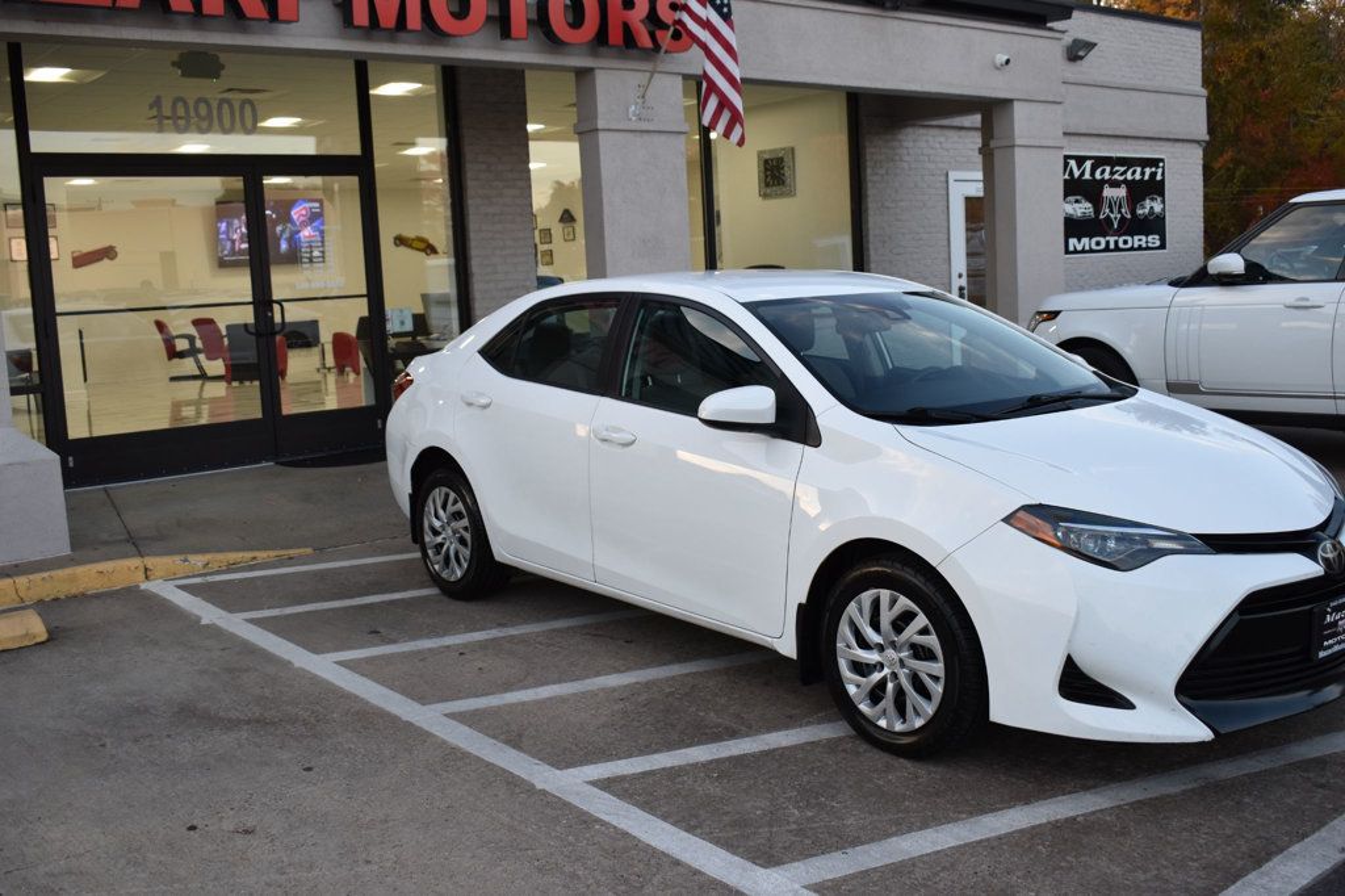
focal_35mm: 36
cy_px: 448
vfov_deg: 36.8
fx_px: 1344
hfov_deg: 53.1
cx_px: 672
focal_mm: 24
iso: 400
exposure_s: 1/100
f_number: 5.6
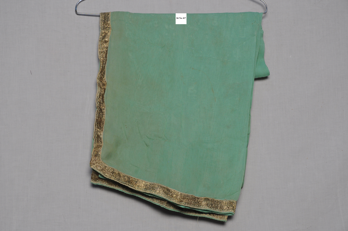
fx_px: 1086
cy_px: 116
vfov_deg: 12.1
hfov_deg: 18.2
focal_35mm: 112
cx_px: 174
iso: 400
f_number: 11
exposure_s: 1/10
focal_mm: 75
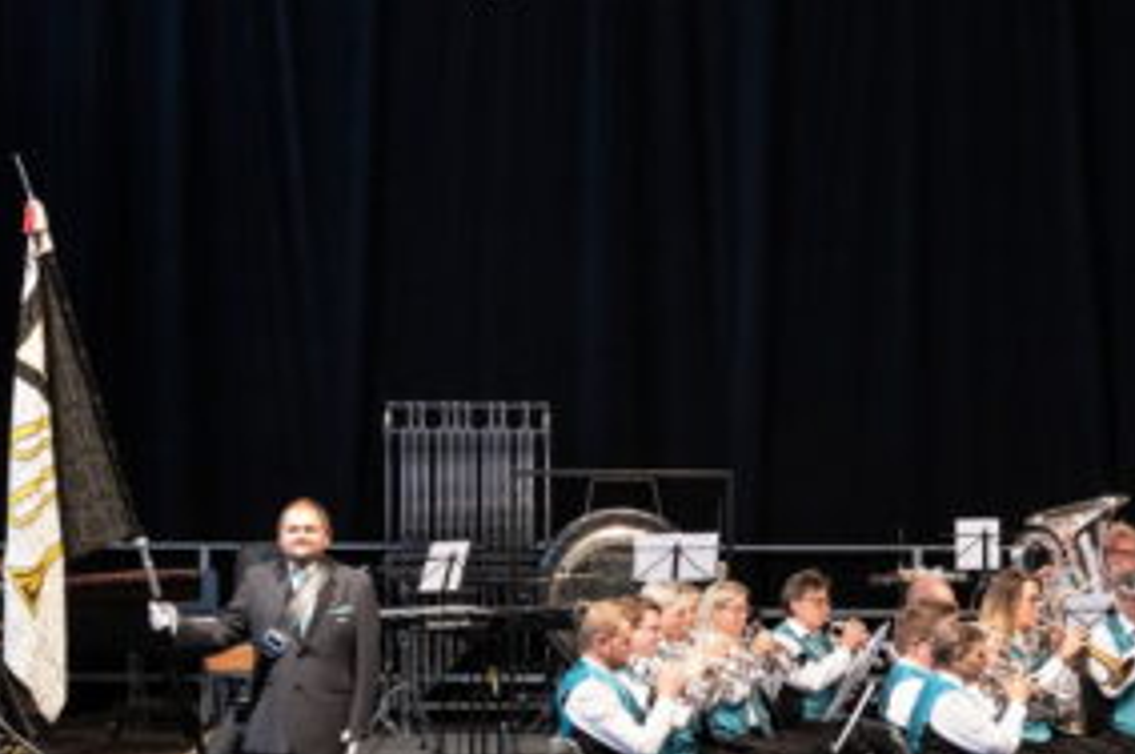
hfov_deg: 12.6
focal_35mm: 161
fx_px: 5070
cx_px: 1159
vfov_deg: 8.5
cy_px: 467
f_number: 8
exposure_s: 1/125
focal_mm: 70
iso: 4000
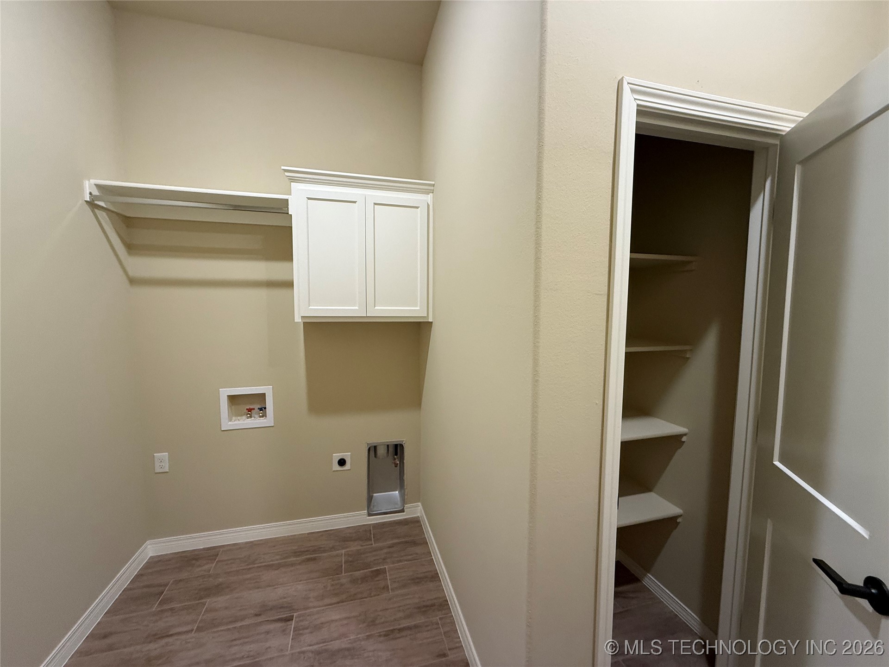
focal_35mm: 14
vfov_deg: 85.7
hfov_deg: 102.1
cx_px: 444
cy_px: 334
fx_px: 360
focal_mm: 2.22
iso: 250
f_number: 2.2
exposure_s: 1/60
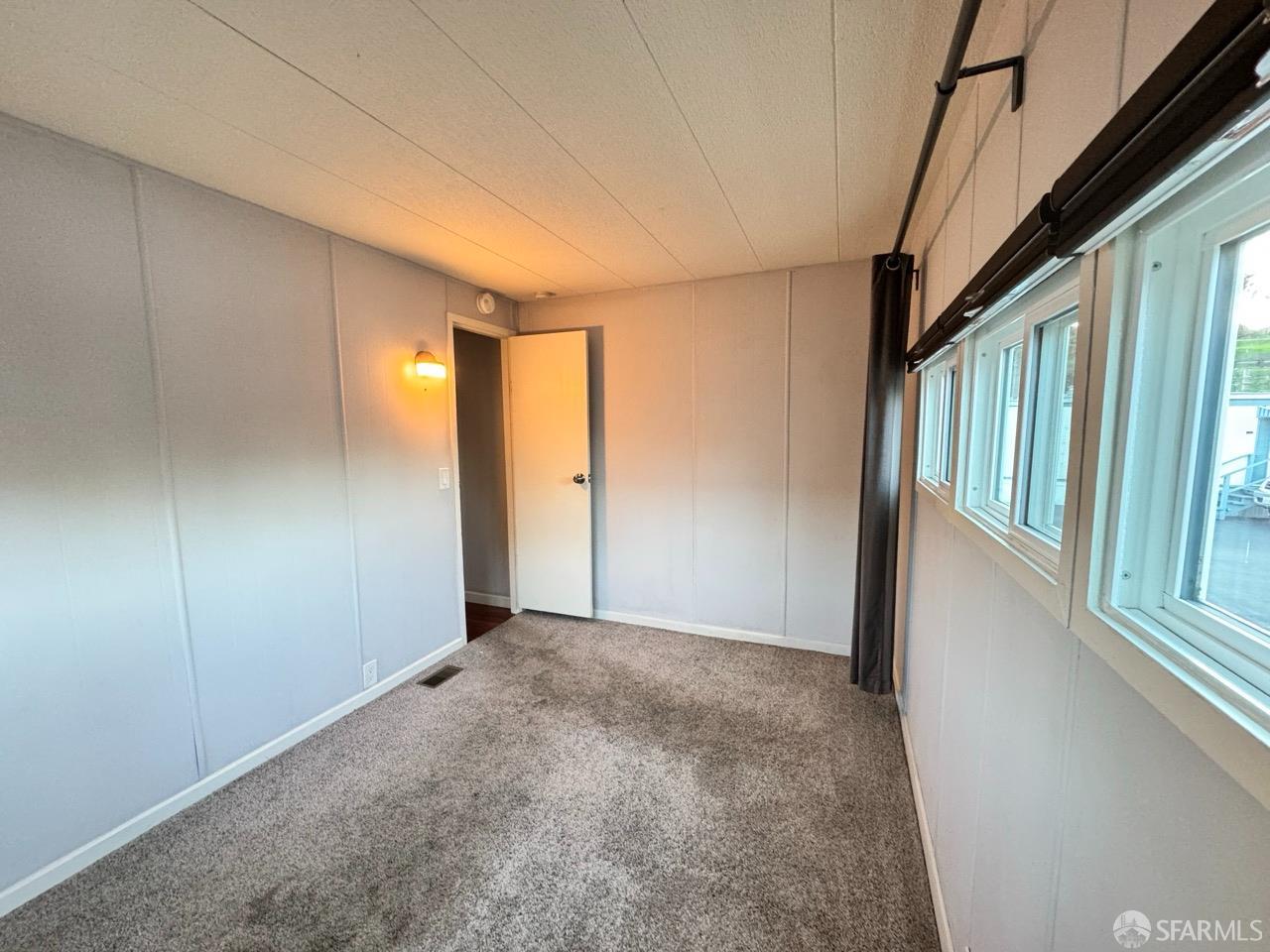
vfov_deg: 85.7
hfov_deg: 102.1
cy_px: 476
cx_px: 635
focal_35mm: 14
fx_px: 514
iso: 500
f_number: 2.2
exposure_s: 1/60
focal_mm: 2.22
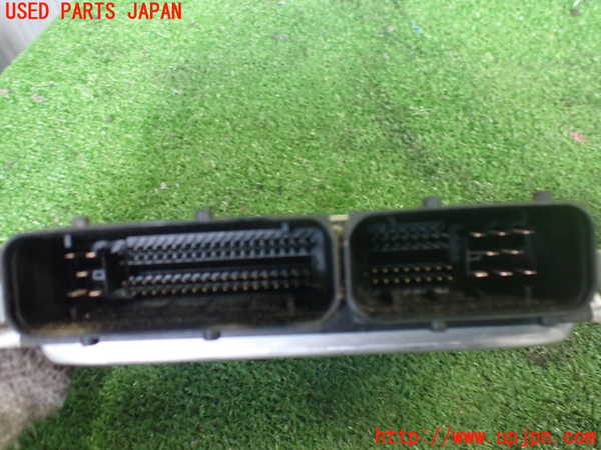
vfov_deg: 46.8
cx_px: 300
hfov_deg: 60.0
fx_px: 521
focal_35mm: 30
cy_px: 225
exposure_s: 1/40
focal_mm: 5.4
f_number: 2.3
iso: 800
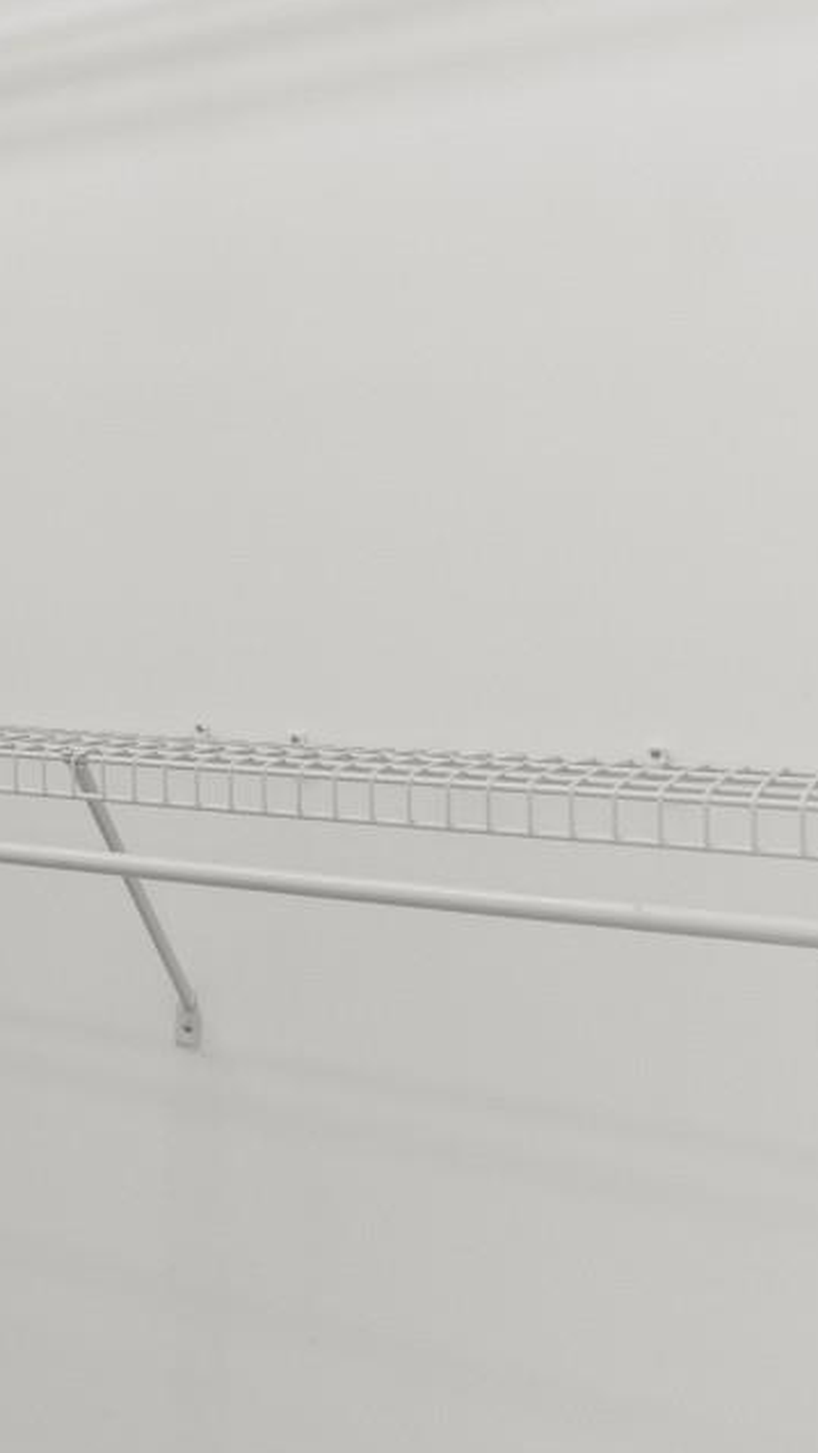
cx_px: -551
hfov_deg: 21.9
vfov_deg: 50.0
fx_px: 1542
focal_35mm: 40
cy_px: 555
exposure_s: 1/10
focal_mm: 10
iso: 100
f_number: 4.5
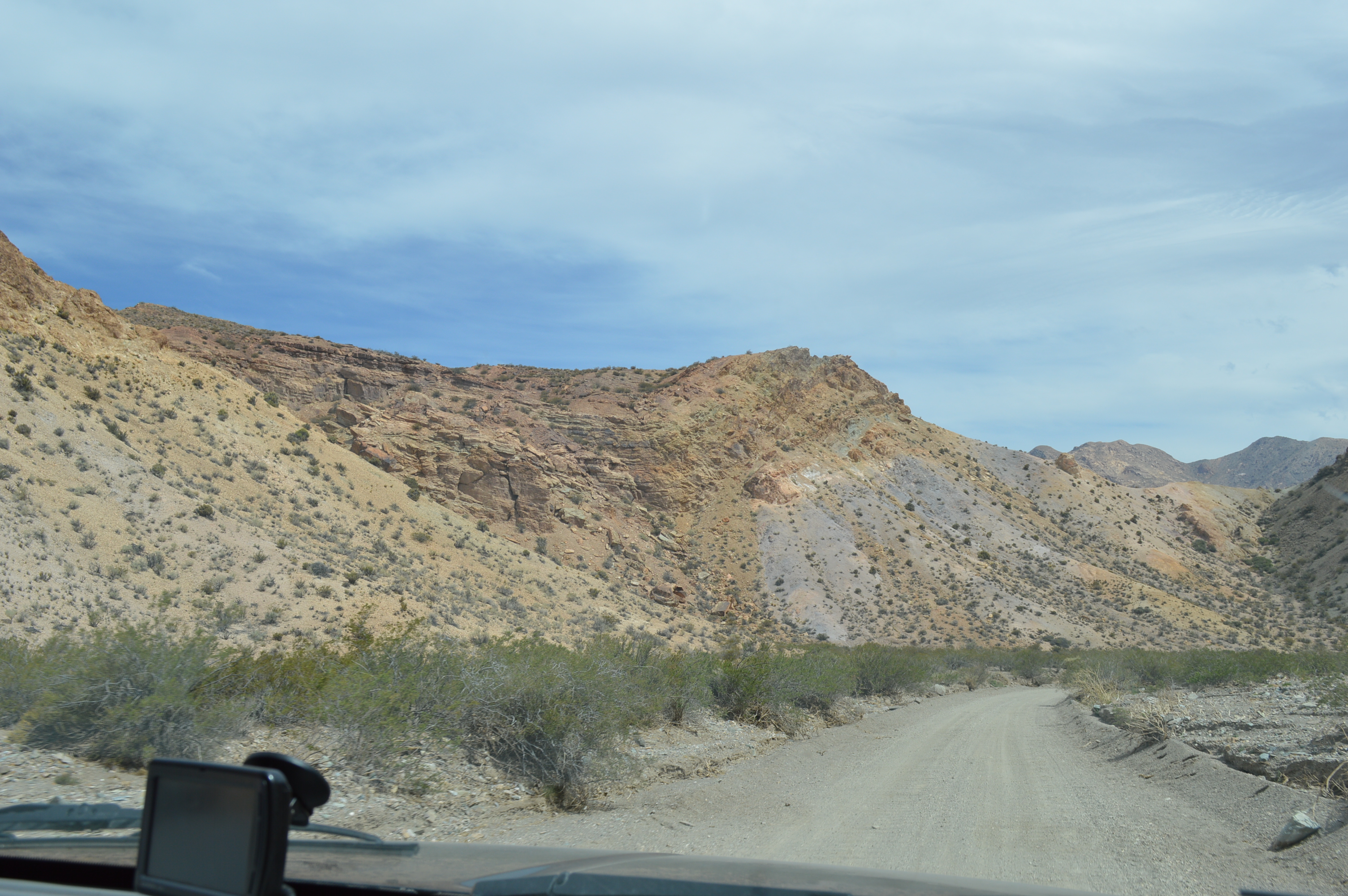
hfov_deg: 53.2
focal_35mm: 36
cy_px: 448
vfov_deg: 36.8
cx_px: 674
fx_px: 1347
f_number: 8
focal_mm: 24
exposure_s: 1/250
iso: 100
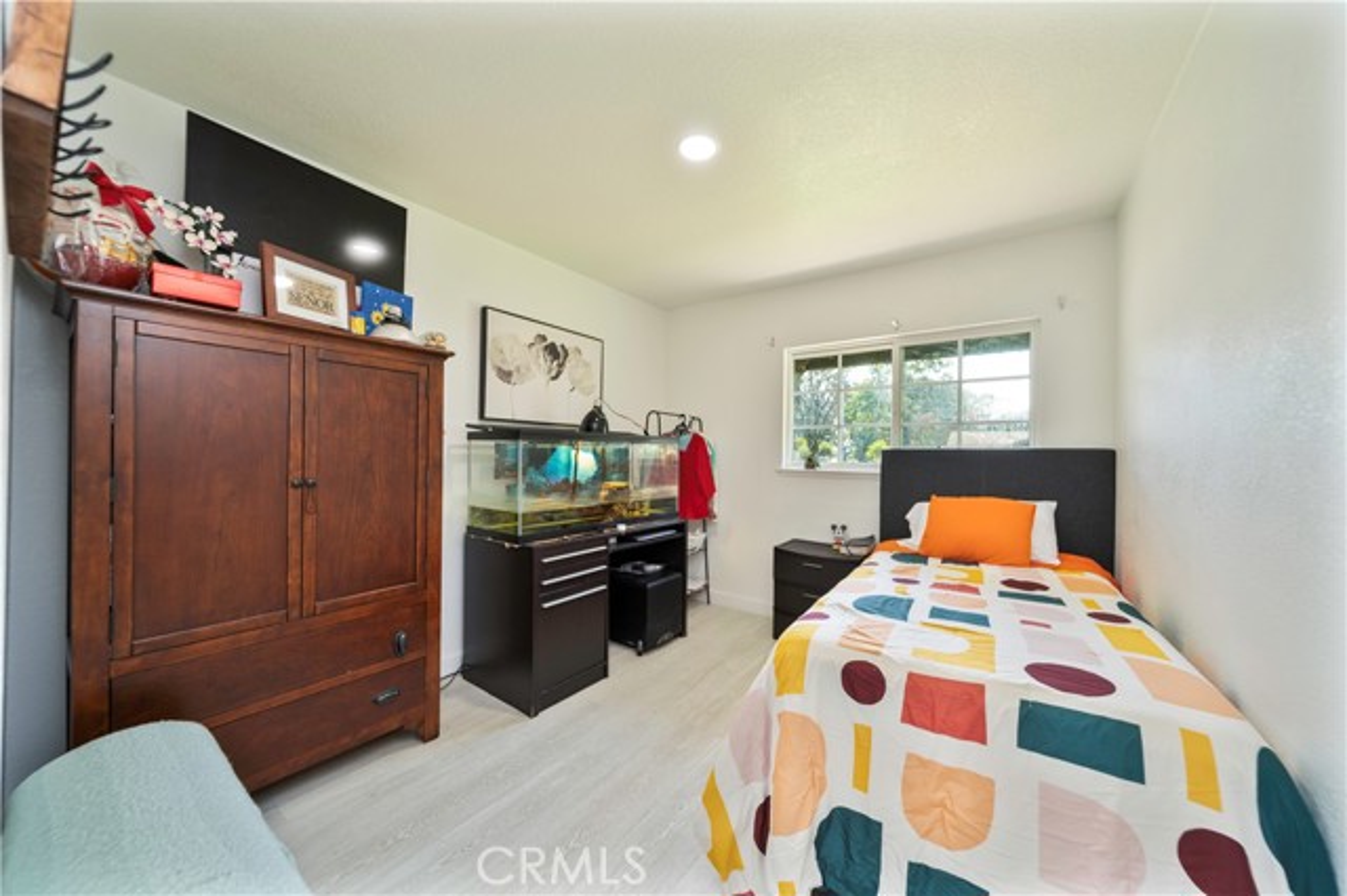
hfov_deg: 112.6
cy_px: 448
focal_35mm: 12
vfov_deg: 89.9
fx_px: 449
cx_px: 674
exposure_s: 1/250
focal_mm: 12
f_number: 4
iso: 160
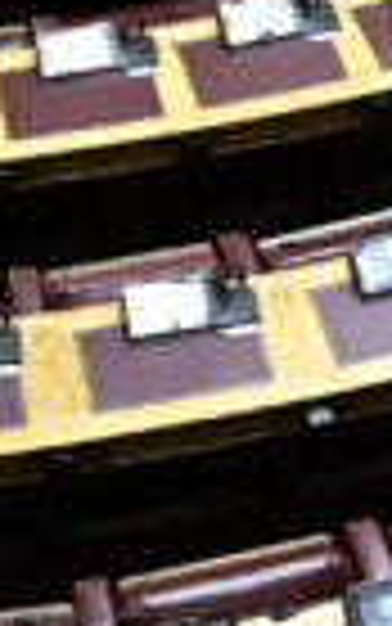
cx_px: 460
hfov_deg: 6.9
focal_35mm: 188
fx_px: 3210
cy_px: -590
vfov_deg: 10.3
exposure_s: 1/250
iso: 1000
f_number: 3.2
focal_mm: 24
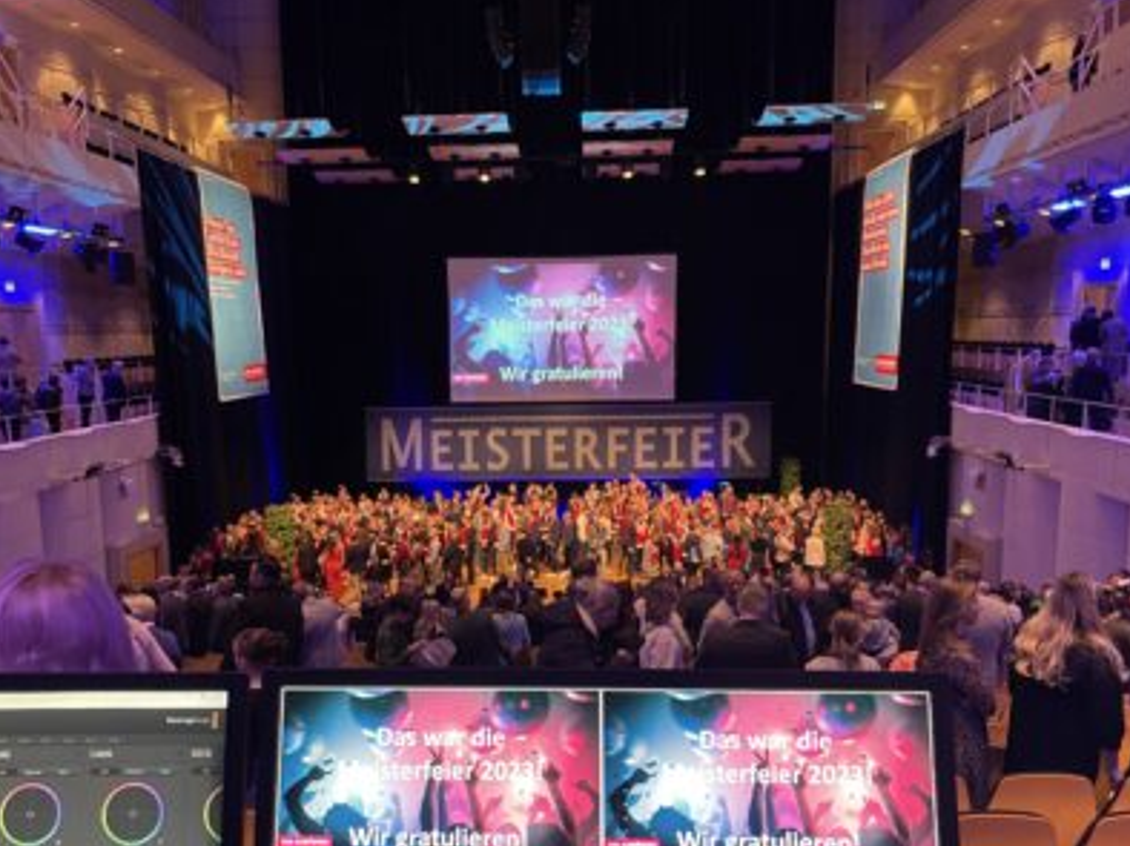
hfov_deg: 55.3
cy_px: 515
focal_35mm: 33
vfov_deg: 42.7
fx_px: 1077
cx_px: 528
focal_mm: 5.1
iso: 500
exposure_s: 1/54
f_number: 1.6
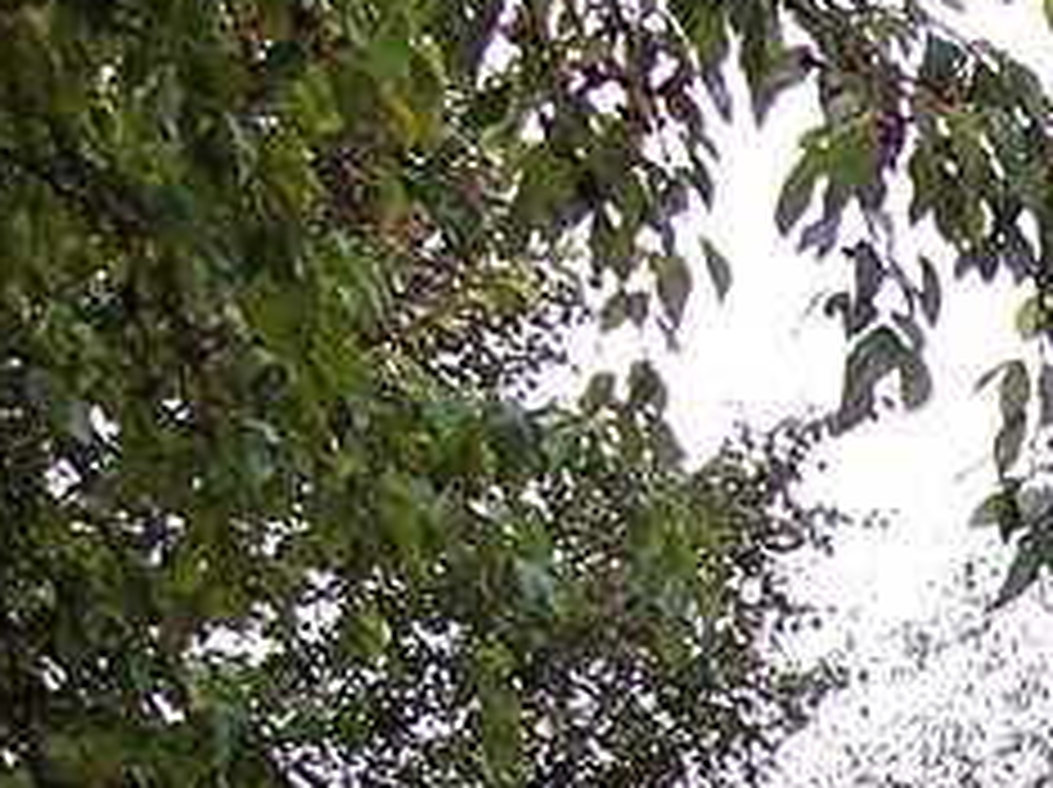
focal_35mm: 171
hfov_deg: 10.5
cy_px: 1193
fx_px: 5196
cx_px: 2210
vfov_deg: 8.5
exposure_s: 1/350
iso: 100
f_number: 3.4
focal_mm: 8
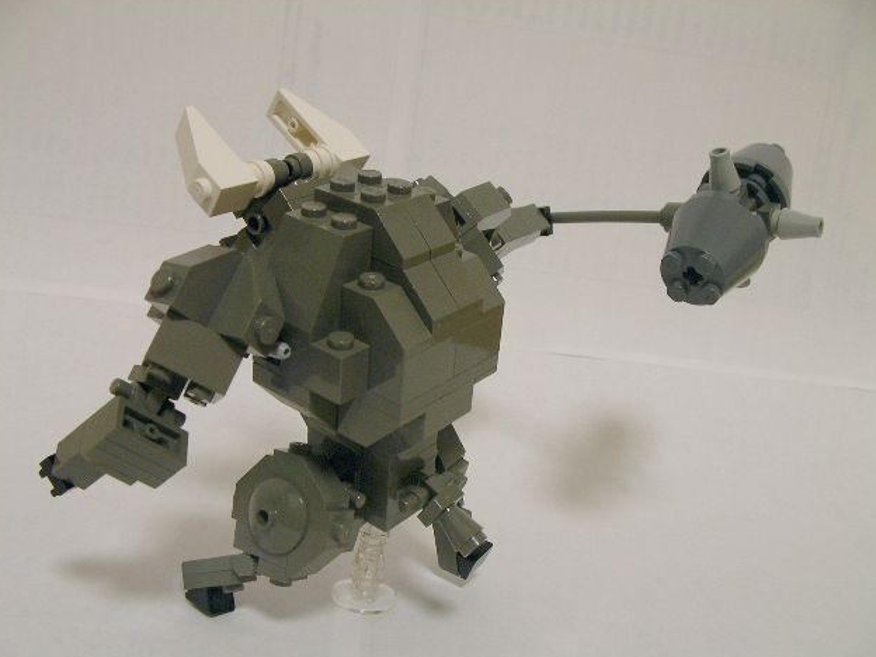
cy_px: 330
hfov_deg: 47.9
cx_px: 432
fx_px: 987
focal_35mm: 39
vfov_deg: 36.8
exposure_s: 1/17
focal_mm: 5.8
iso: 100
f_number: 3.5
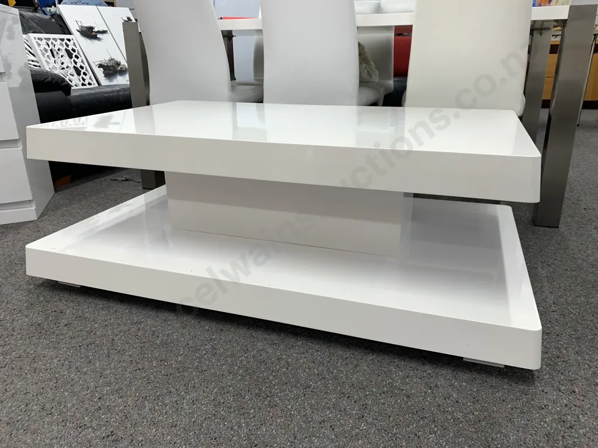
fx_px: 449
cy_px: 224
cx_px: 299
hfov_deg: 67.3
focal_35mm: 26
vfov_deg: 53.1
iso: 50
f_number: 1.8
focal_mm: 4.25
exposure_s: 1/100
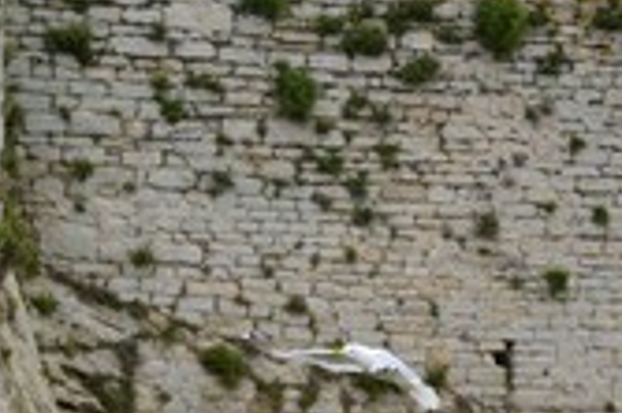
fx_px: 2865
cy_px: 413
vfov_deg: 8.2
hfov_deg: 12.3
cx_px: 607
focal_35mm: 166
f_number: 7.1
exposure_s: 1/1000
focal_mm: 66
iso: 800
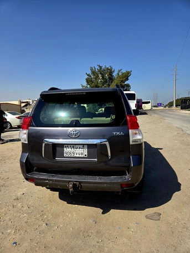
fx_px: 168
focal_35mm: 23
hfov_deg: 58.9
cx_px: 95
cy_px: 126
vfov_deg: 73.9
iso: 80
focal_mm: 5.4
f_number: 1.8
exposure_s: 1/10000
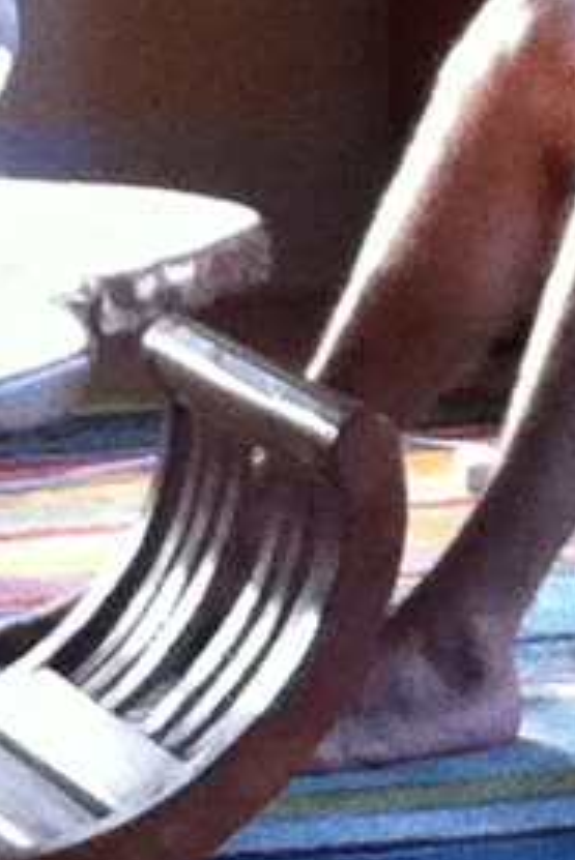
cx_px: 836
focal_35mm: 340
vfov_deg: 6.1
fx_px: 8135
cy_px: 562
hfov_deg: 4.0
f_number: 2.8
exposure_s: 1/15
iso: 250
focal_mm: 3.85
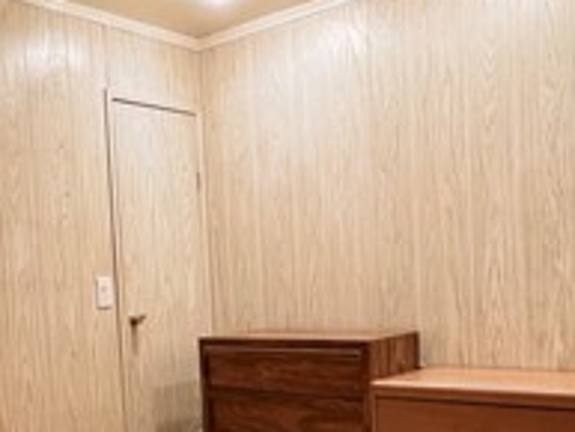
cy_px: 316
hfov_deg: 42.4
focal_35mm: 43
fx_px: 715
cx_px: 140
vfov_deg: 33.1
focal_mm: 1.57
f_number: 1.8
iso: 200
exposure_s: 1/60
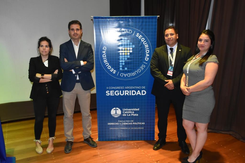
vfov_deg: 43.6
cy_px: 82
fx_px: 204
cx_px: 122
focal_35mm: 30
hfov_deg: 61.9
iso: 3200
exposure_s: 1/60
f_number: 7.1
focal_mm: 20
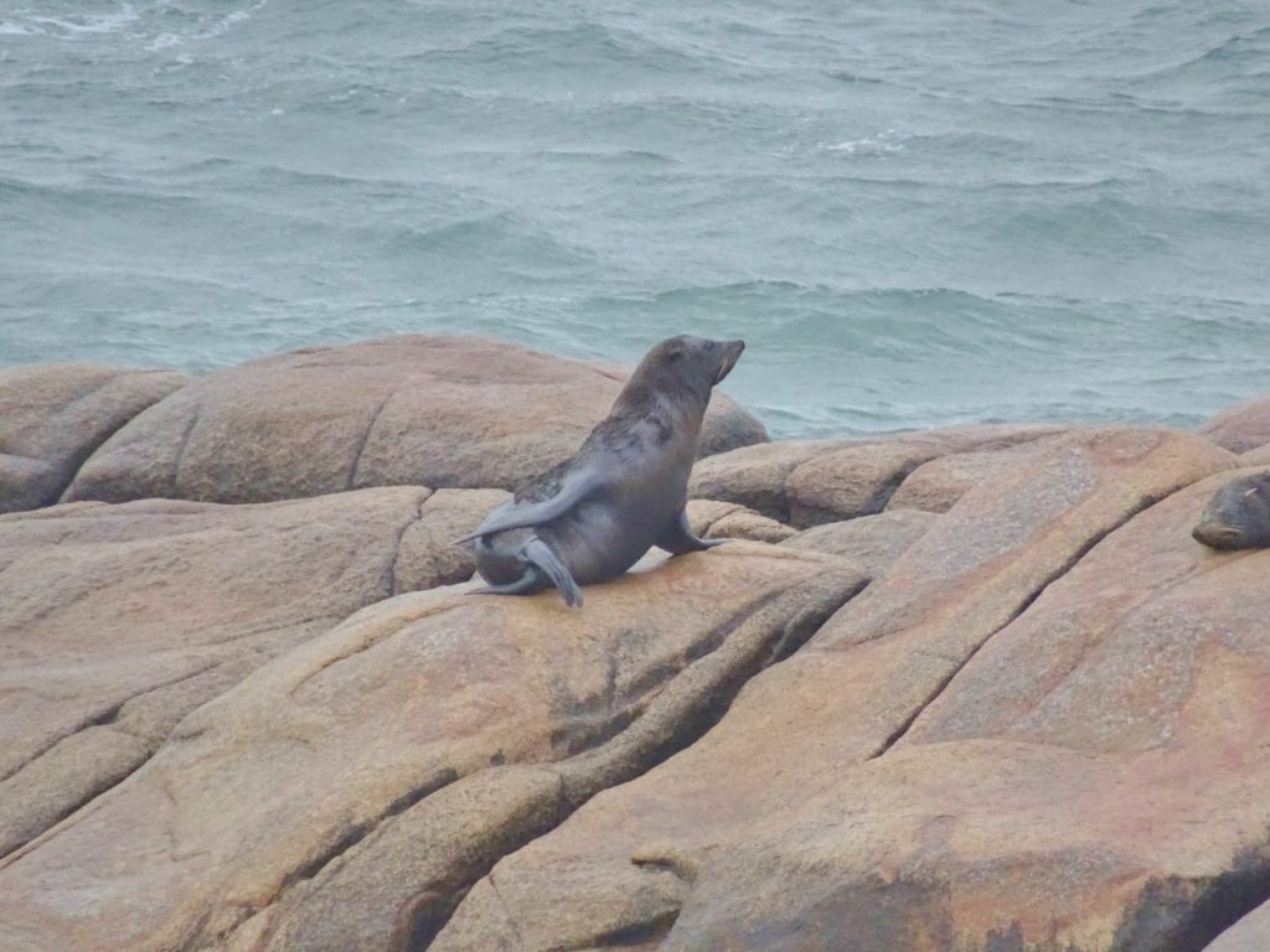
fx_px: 26416
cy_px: 476
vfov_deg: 2.1
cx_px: 635
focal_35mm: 720
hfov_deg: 2.8
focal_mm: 123
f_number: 6.4
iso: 800
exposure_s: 1/160
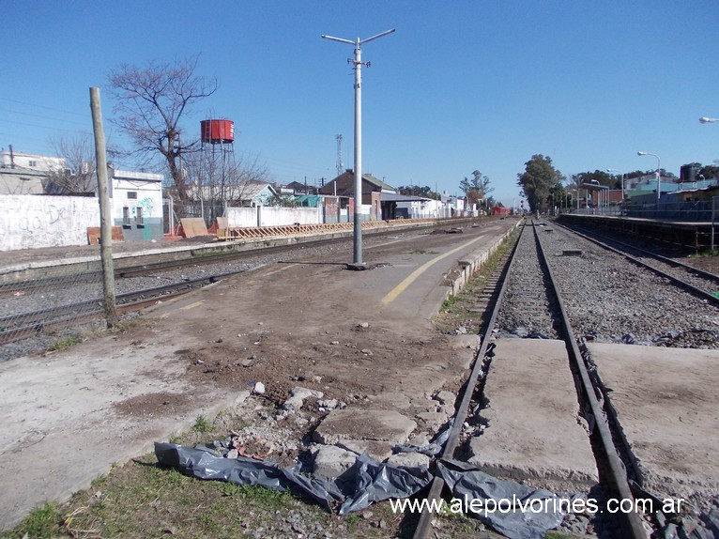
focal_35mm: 28
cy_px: 270
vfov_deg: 49.7
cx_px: 360
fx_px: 581
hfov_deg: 63.5
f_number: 5.4
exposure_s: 1/400
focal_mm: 4
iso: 80
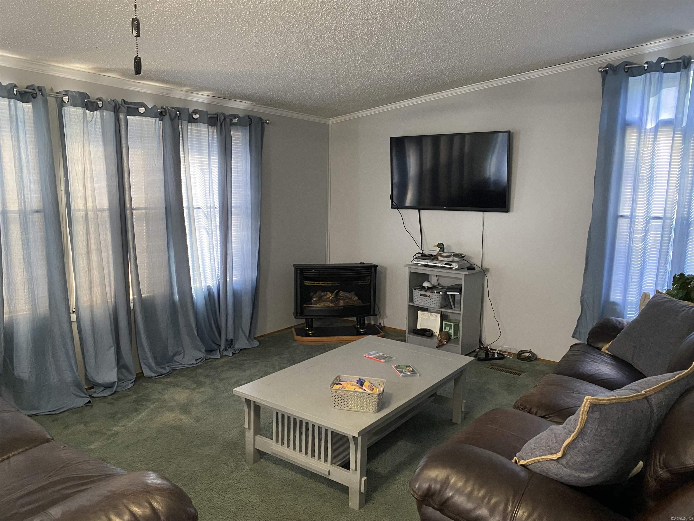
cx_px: 347
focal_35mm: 26
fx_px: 521
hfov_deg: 67.3
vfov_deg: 53.1
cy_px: 260
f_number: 1.8
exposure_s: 1/40
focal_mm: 4.25
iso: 500
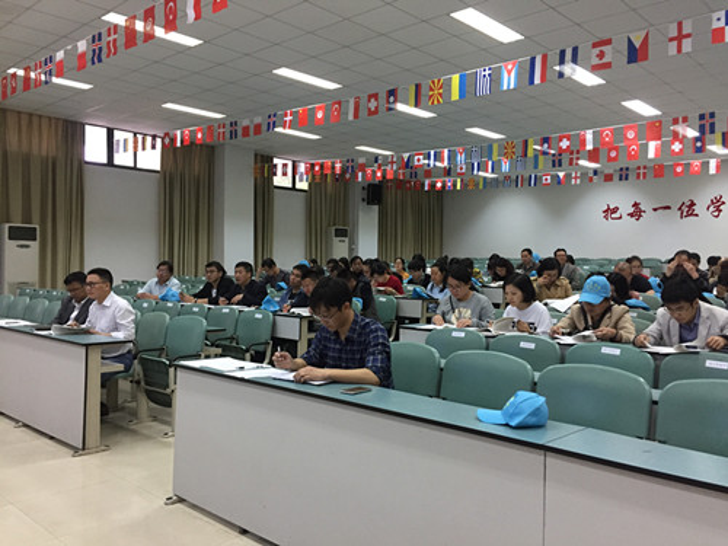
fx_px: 610
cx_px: 364
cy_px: 273
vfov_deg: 48.2
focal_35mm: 29
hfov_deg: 61.7
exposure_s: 1/33
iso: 200
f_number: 2.2
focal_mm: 4.15
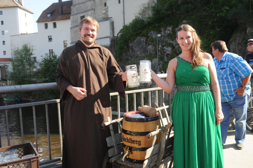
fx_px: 232
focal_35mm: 33
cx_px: 128
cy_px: 86
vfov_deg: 39.9
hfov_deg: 57.3
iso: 400
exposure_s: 1/160
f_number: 8
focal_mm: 32
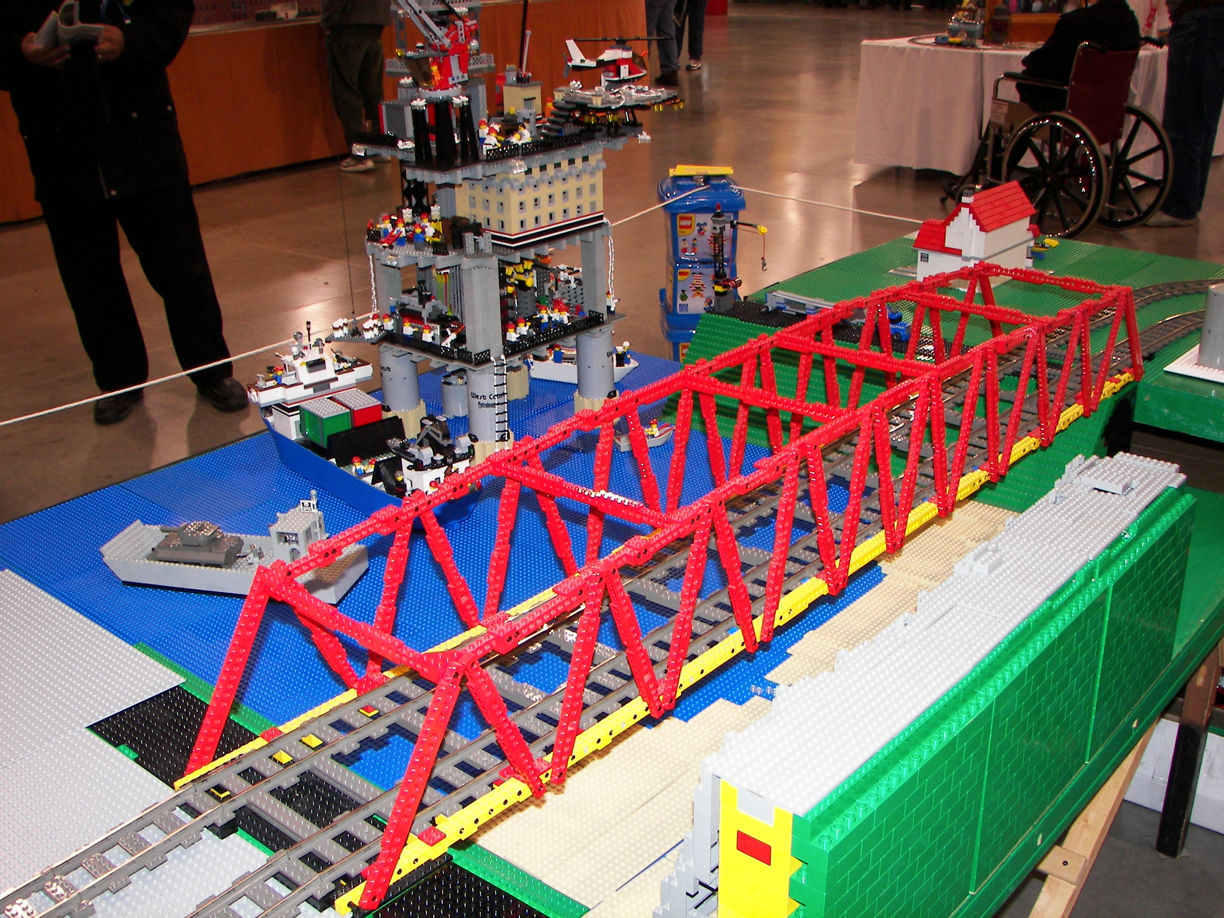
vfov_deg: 39.7
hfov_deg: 51.4
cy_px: 459
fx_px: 1273
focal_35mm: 36
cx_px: 612
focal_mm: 6
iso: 100
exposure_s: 1/30
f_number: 2.8
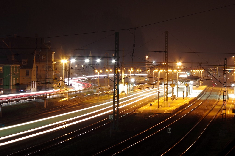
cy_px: 78
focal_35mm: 82
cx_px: 118
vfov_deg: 16.6
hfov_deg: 24.8
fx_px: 535
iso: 125
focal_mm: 55
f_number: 9
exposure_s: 30
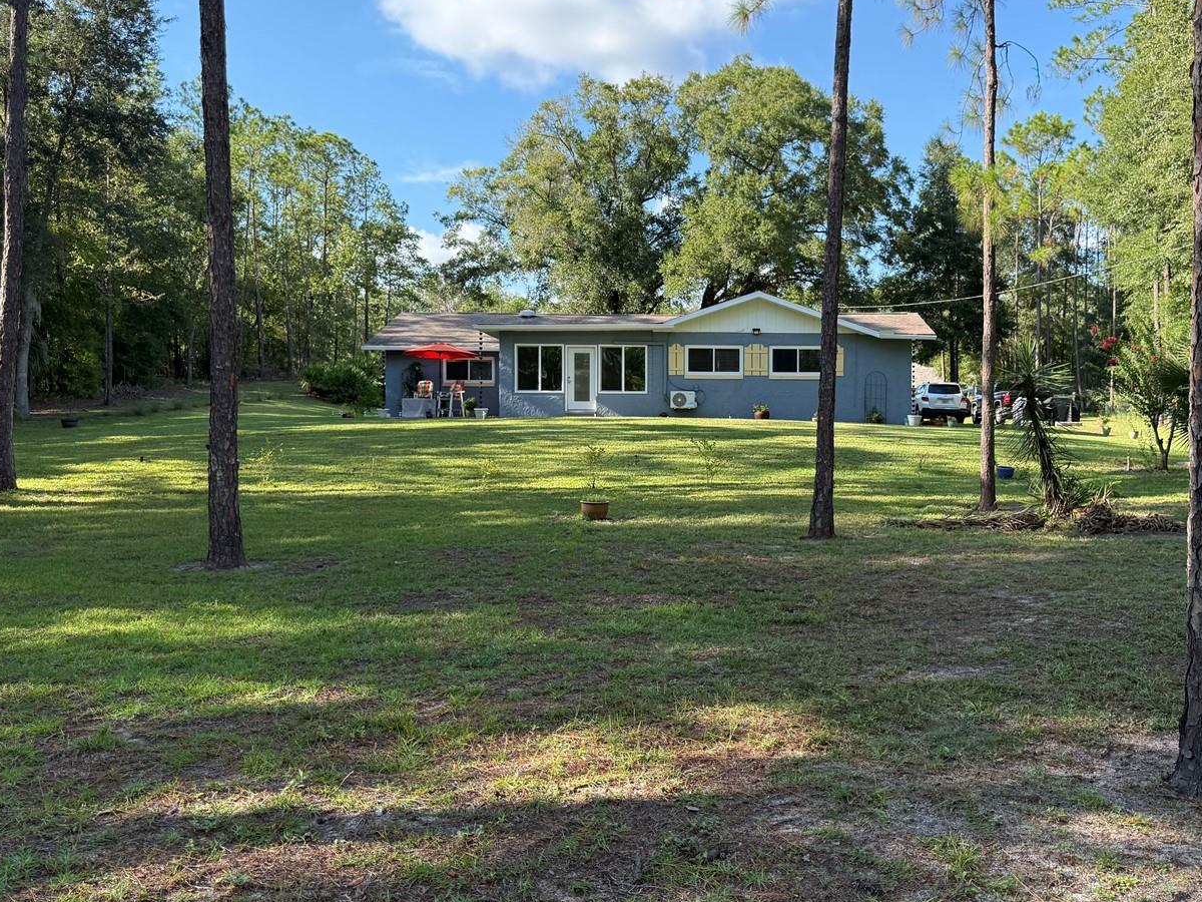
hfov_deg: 56.4
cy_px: 431
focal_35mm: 32
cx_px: 714
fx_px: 1111
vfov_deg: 44.1
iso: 100
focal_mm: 6.76
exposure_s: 1/1250
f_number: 1.78
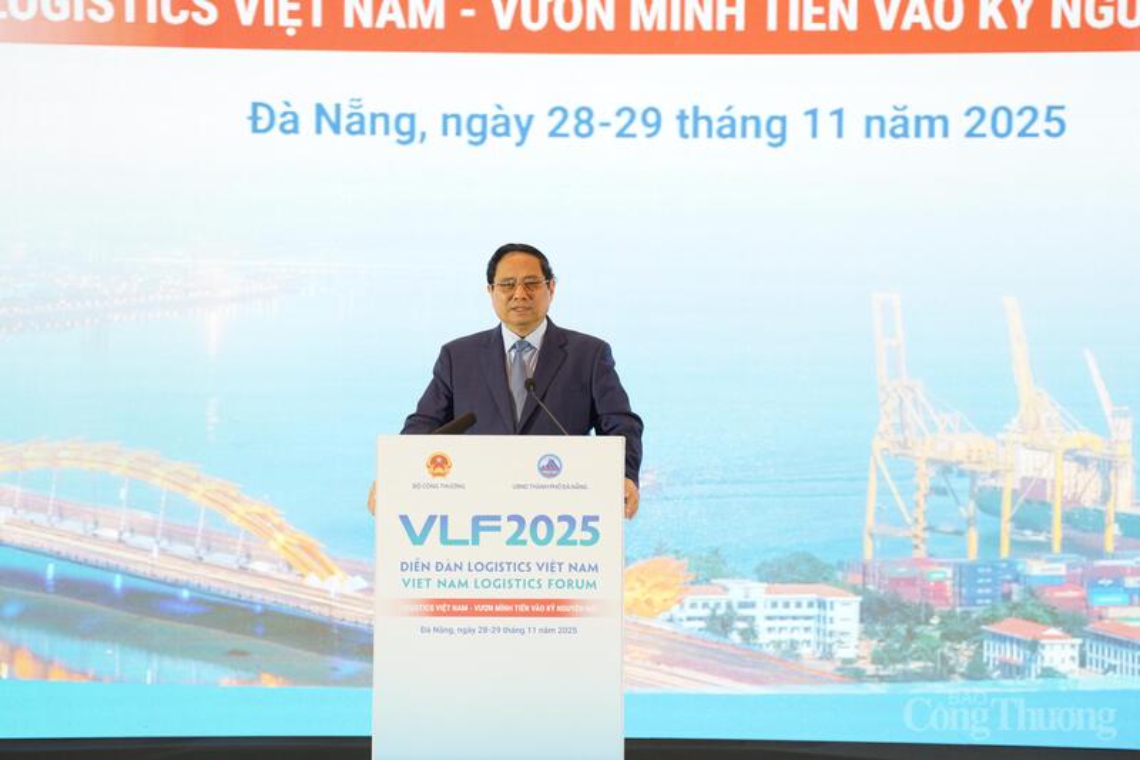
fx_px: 6332
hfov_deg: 10.3
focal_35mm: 200
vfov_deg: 6.9
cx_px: 570
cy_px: 380
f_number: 3.2
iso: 800
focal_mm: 200
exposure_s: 1/250
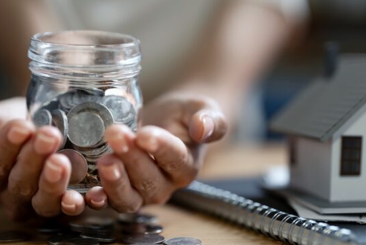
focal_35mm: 71
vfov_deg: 19.2
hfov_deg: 28.4
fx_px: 722
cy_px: 130
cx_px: 154
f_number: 1.8
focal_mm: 50
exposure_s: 1/100
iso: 160
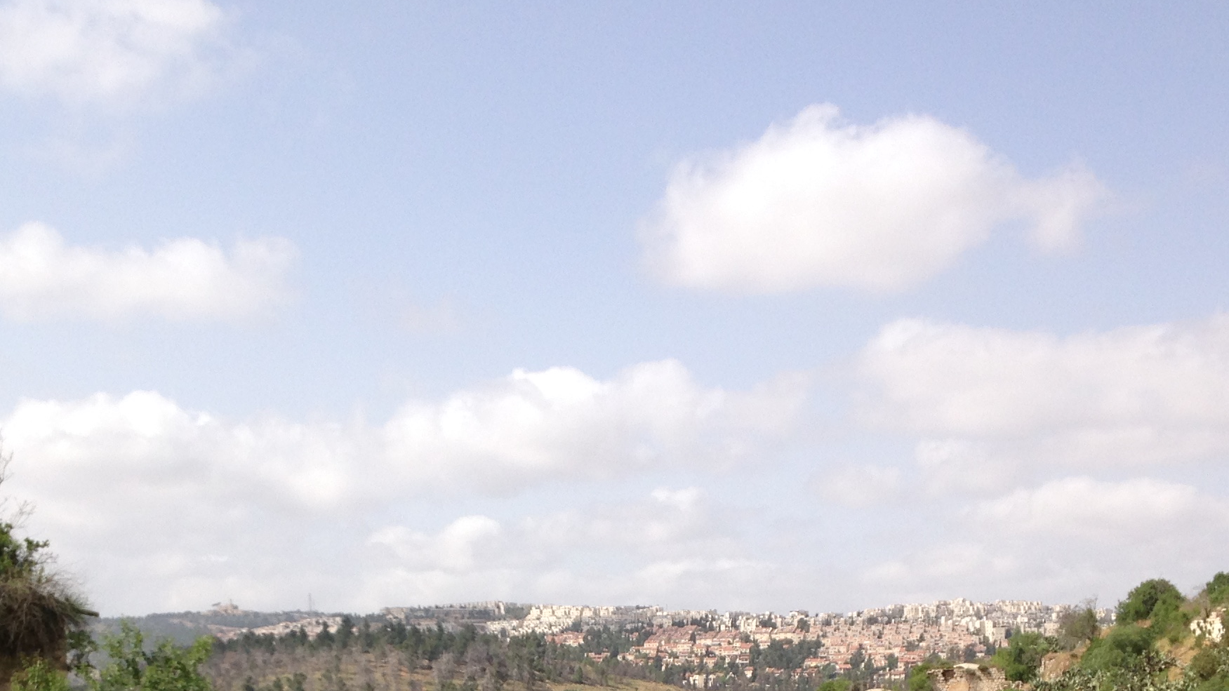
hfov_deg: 31.4
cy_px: 828
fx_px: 2183
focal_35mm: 67
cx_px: 539
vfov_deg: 17.2
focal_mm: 4.12
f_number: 2.4
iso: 50
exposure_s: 1/1466
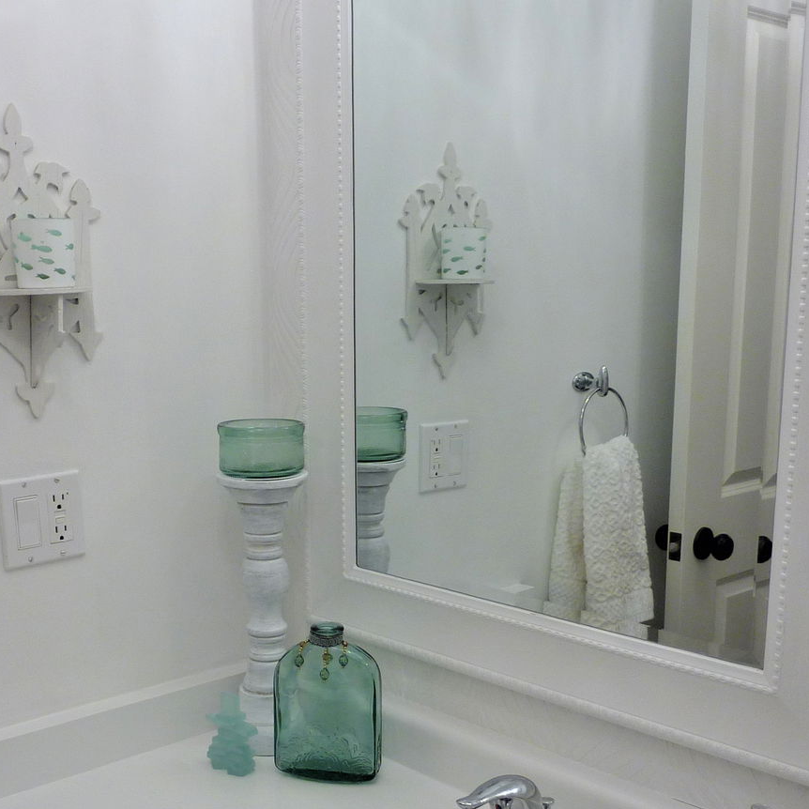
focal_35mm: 41
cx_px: 288
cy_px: 541
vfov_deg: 40.4
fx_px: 1084
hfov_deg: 40.5
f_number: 3.3
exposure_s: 1/30
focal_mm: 4.1
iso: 100
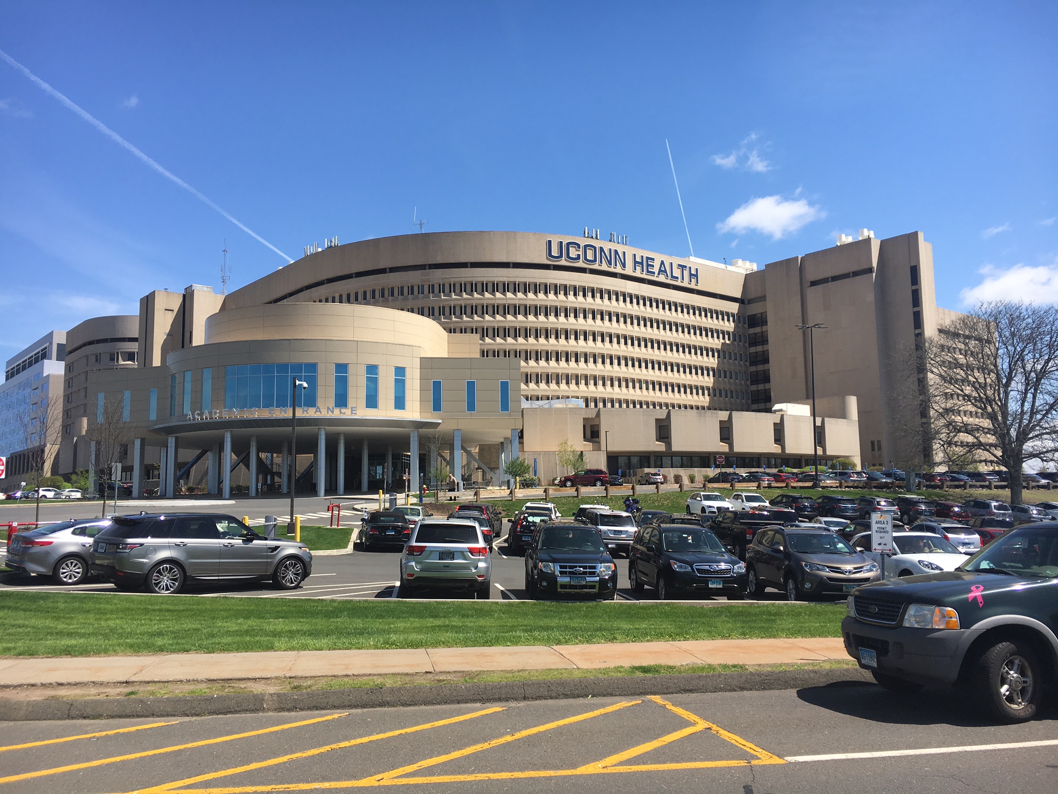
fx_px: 886
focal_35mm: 29
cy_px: 397
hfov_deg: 61.7
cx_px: 529
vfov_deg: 48.2
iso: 25
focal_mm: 4.15
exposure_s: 1/1538
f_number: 2.2
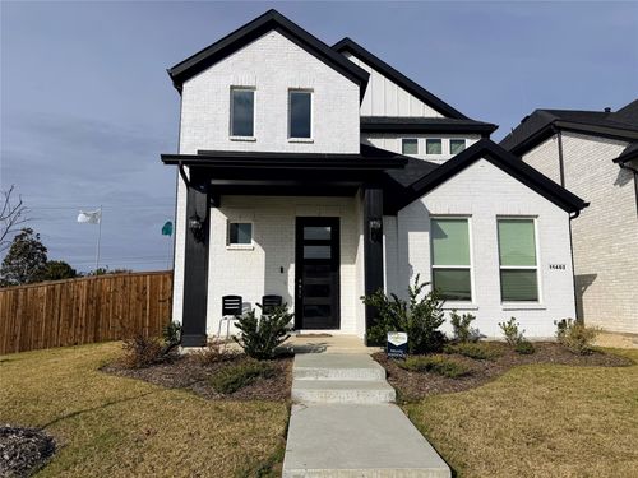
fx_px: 442
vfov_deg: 56.8
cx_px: 319
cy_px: 239
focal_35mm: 24
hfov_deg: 71.6
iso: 80
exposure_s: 1/11905
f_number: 1.78
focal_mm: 6.76
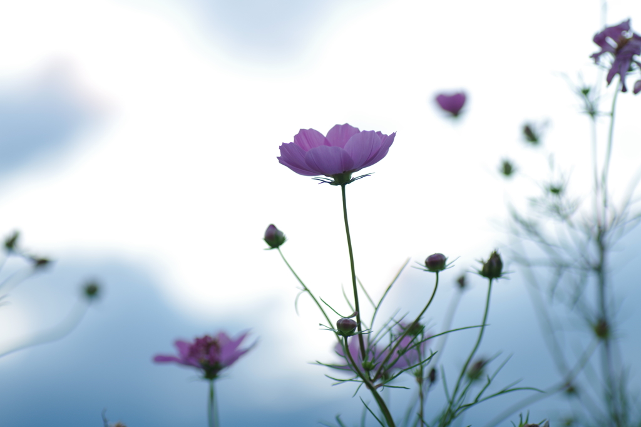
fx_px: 2403
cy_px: 214
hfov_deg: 15.2
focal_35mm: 135
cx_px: 320
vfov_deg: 10.2
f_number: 3.2
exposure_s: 1/80
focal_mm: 90
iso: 100
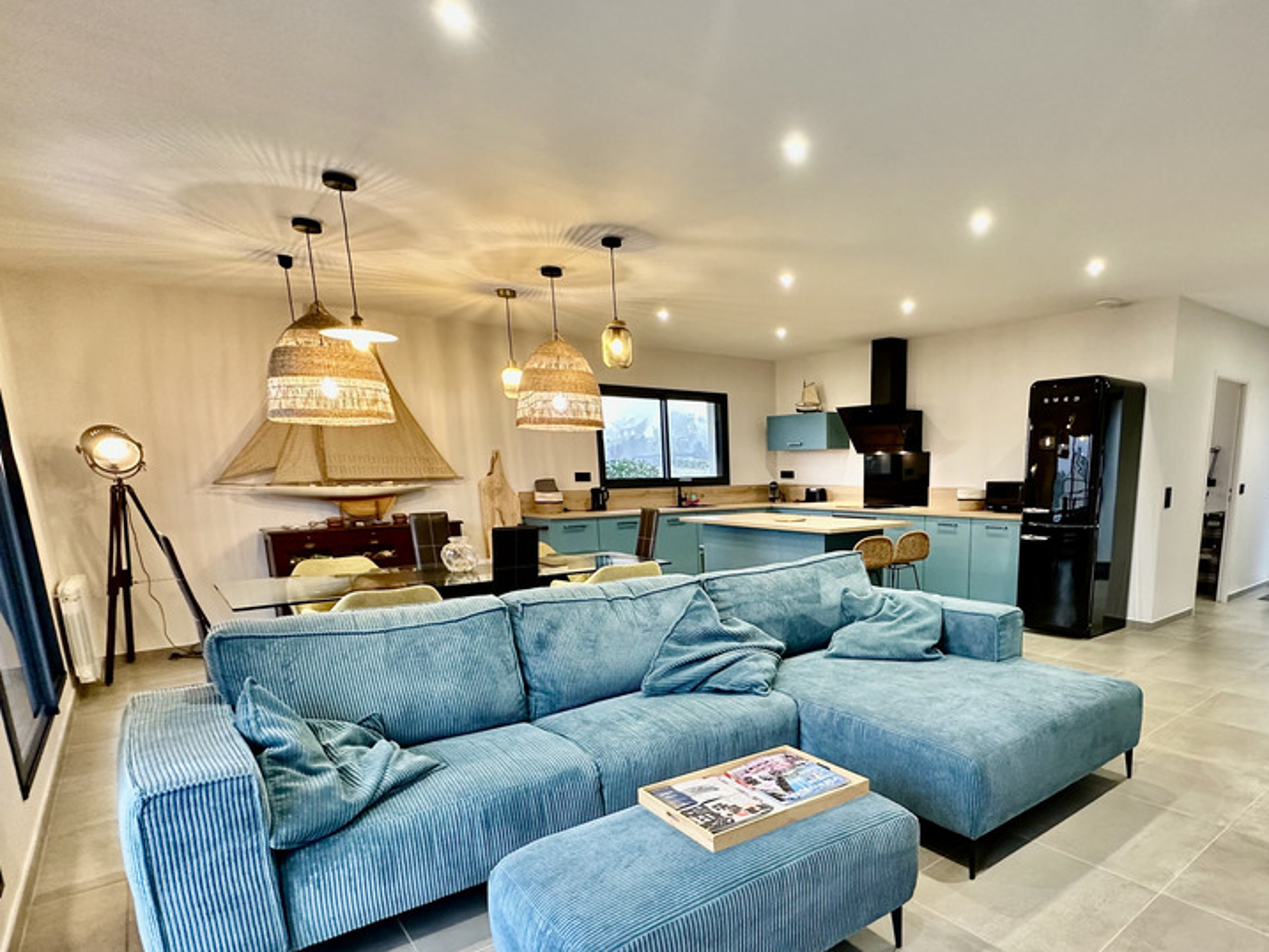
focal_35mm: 20
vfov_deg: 64.7
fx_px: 733
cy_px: 614
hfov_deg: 79.9
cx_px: 811
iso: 250
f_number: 2.2
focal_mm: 2.22
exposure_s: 1/50
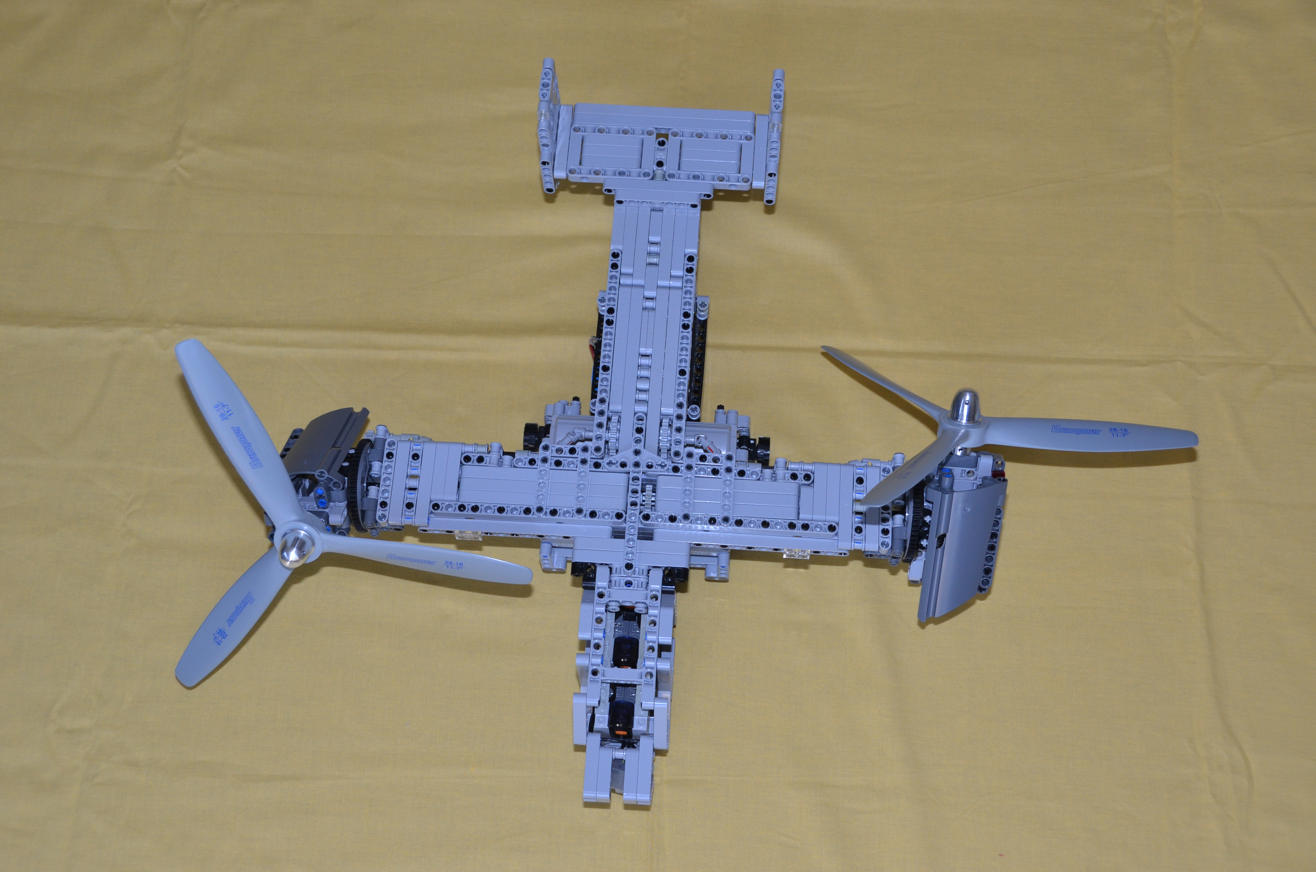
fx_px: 1970
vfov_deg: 25.0
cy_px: 436
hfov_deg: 36.9
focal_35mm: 54
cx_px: 658
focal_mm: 36
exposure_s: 1/60
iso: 400
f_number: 5.6
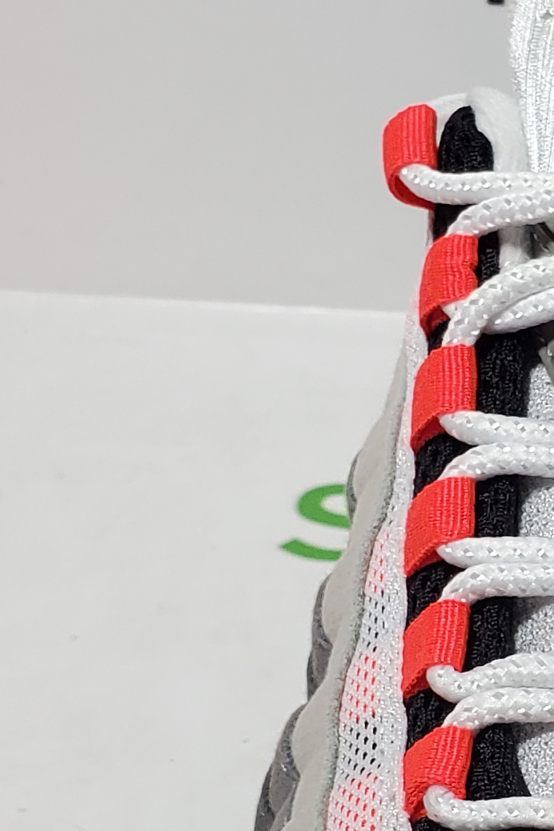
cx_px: 943
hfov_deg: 12.1
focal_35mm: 105
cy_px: 638
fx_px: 2424
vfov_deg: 19.3
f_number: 2.4
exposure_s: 1/229
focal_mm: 4.3
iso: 50
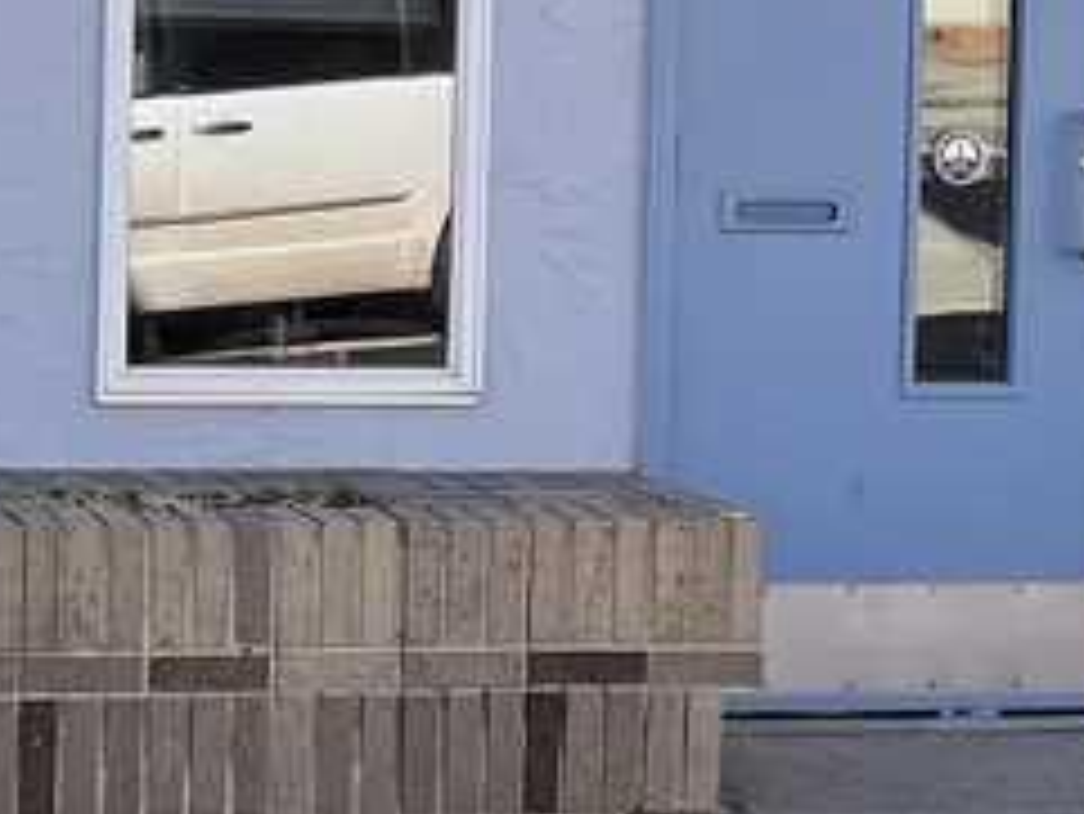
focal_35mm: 69
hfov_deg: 23.7
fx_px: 2162
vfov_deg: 20.7
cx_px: -432
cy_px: 27
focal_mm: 1.57
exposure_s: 1/354
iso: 32
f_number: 1.8
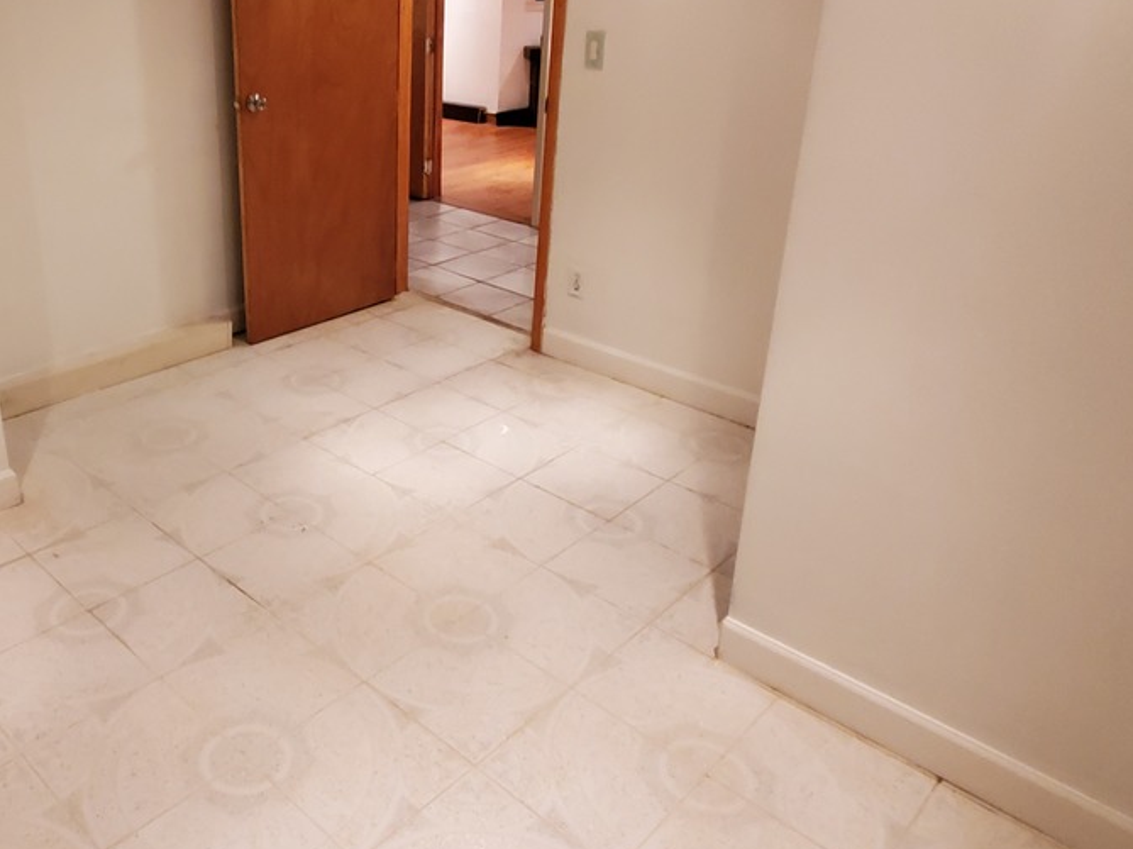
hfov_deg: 61.4
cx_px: 351
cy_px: 297
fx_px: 916
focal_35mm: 28
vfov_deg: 49.0
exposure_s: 1/29
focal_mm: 1.8
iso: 800
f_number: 2.2
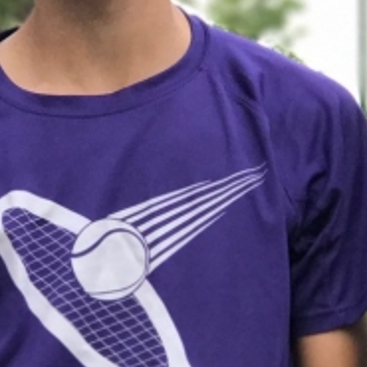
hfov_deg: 6.3
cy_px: 218
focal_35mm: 279
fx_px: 3347
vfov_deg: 6.3
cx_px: 101
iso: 80
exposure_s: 1/50
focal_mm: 6.6
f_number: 2.8
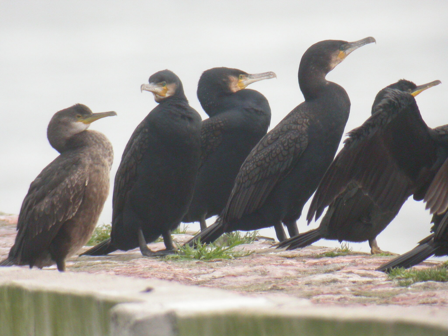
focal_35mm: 154
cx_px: 224
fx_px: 1993
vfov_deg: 9.6
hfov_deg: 12.8
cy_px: 168
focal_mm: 32
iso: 200
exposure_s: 1/125
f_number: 5.1
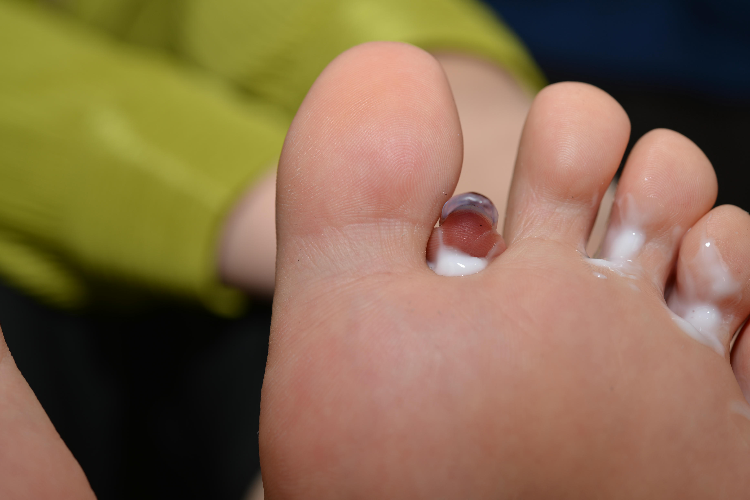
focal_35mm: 60
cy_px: 250
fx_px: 1250
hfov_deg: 33.4
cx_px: 375
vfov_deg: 22.6
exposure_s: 1/125
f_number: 8
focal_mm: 60
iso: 100
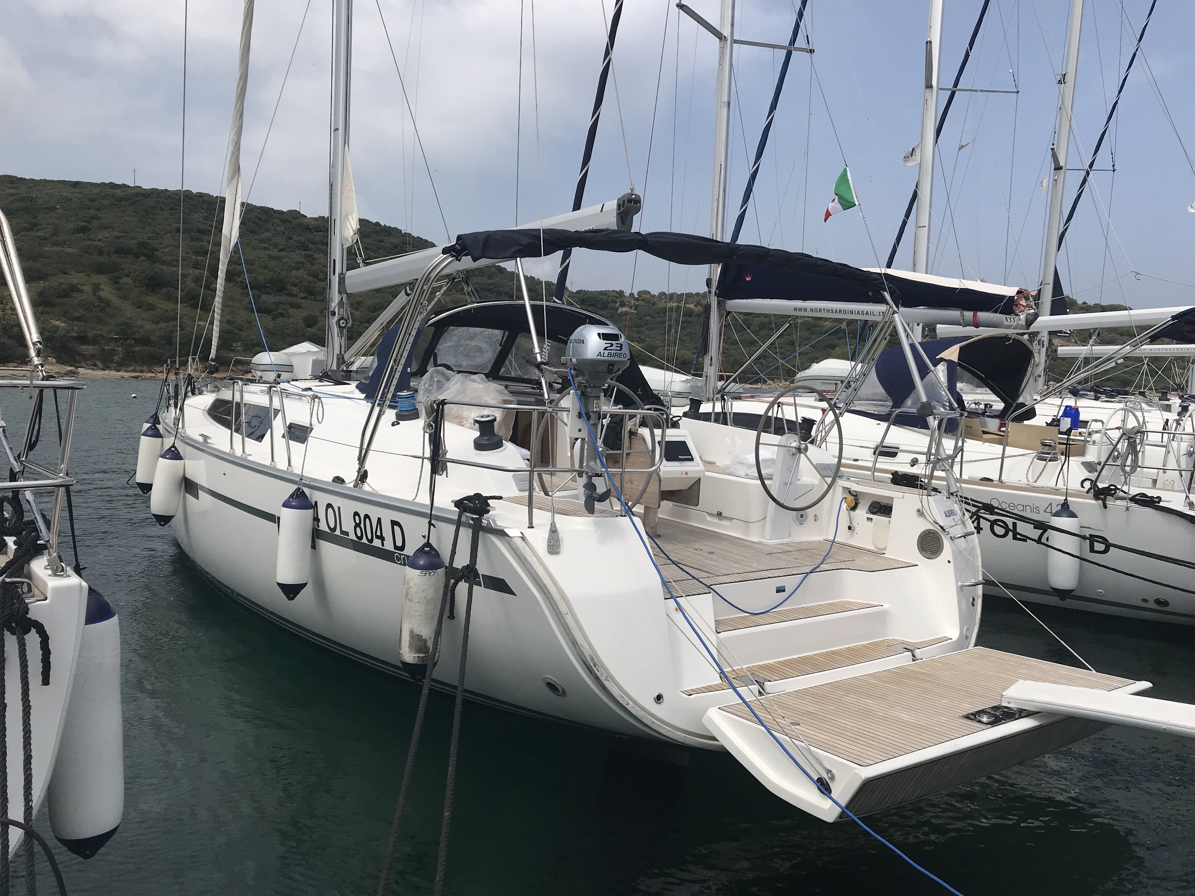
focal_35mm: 28
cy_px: 448
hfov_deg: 63.4
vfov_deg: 49.7
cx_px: 598
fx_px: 967
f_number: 1.8
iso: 20
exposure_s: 1/4367
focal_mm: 3.99
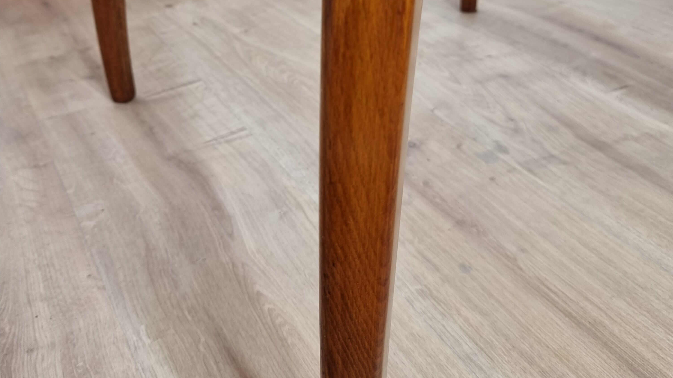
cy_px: 66
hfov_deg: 56.6
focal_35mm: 35
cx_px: 337
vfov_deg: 32.6
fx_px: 625
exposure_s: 1/100
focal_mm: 6.7
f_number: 1.8
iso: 100
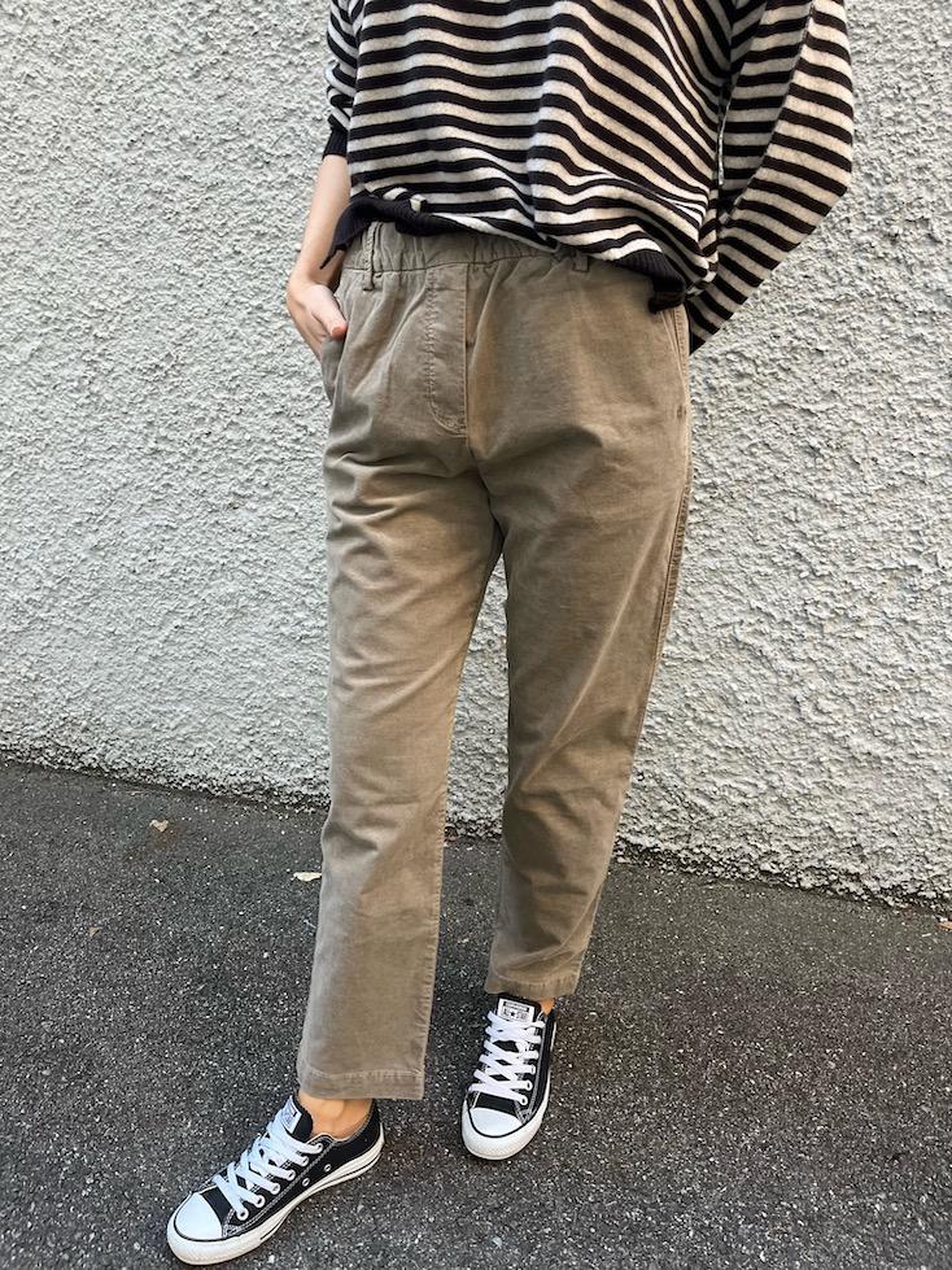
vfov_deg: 67.3
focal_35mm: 26
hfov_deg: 53.1
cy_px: 635
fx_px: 954
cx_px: 476
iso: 125
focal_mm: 5.1
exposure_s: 1/105
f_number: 1.6
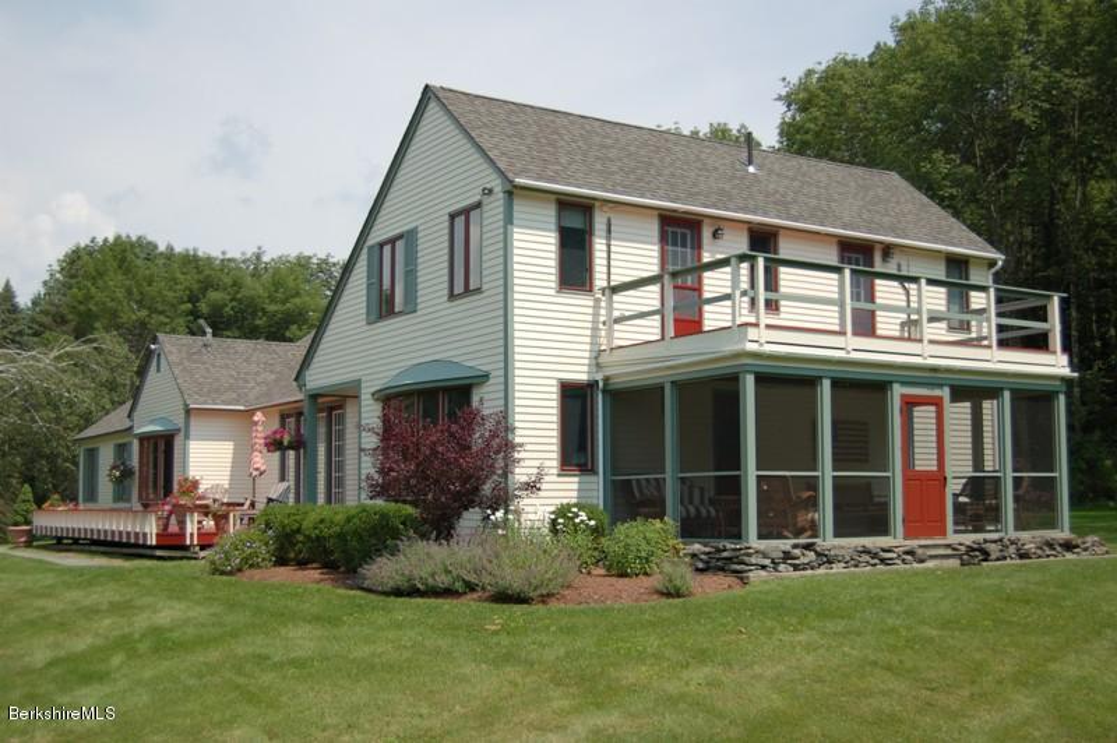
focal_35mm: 39
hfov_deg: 49.6
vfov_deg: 34.2
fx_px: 1209
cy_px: 372
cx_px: 558
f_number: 4.2
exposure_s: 1/1600
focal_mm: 26
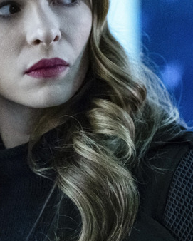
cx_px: 71
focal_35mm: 359
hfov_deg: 4.3
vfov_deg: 5.4
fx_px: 2560
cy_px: 71
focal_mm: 110.6
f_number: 2.8
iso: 8000
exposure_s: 1/160
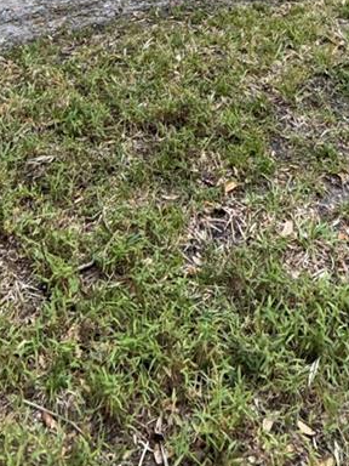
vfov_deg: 24.7
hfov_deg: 26.0
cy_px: -266
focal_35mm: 56
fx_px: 753
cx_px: 227
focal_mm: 2.22
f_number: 2.2
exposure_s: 1/173
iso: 16
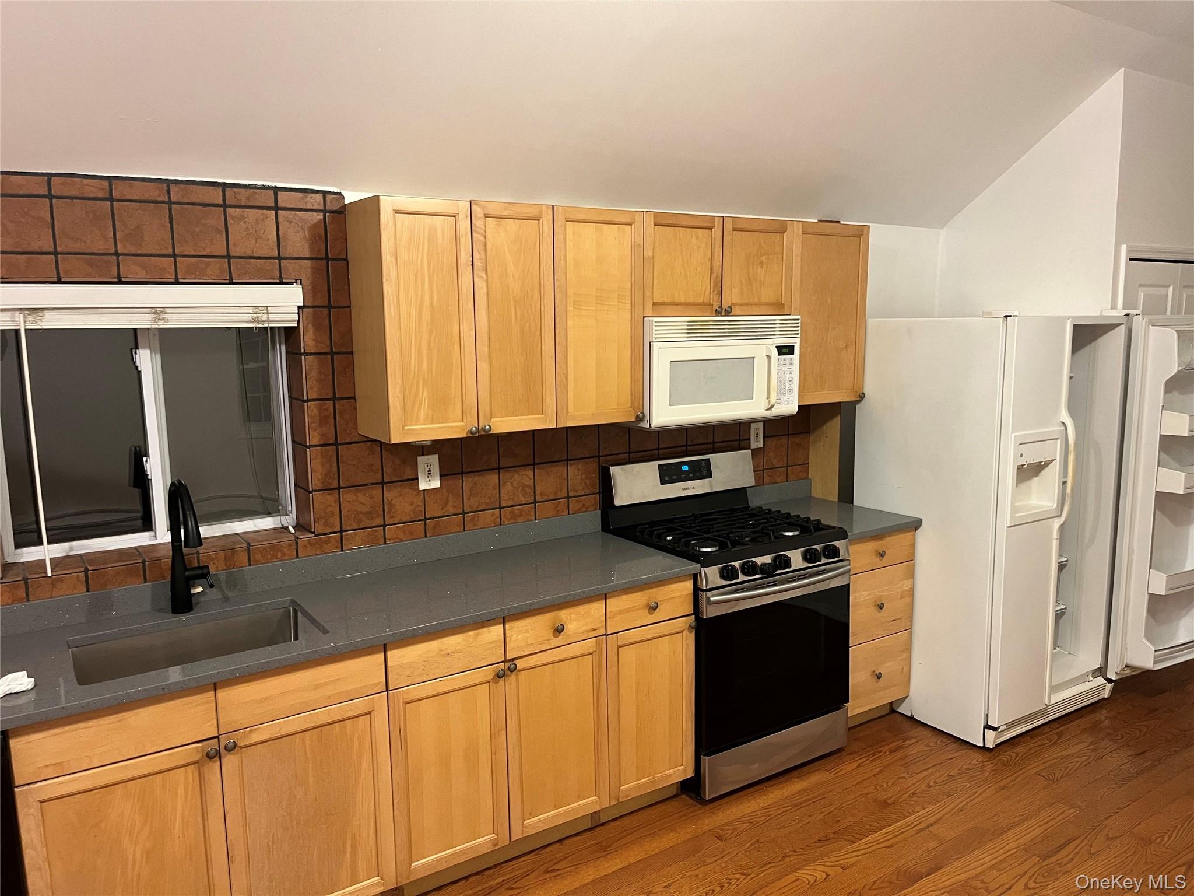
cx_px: 597
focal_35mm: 26
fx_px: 897
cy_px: 448
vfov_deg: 53.1
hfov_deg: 67.3
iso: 320
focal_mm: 5.1
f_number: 1.6
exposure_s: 1/60
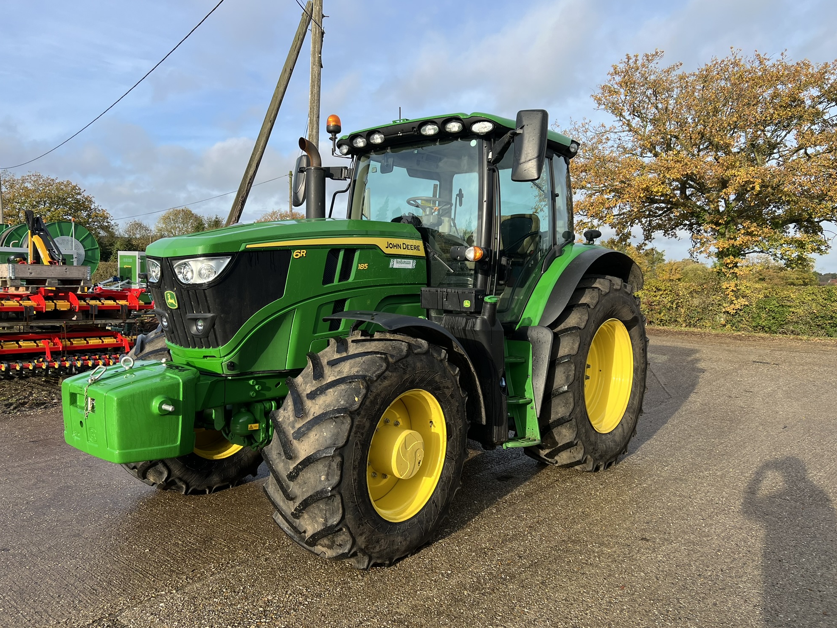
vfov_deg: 51.4
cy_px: 316
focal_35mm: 27
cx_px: 406
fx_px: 653
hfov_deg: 65.3
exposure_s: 1/1531
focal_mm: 5.7
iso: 50
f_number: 1.5
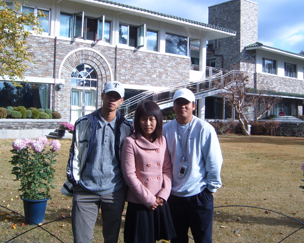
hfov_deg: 46.8
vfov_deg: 38.2
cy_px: 121
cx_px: 156
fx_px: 351
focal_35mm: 39
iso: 63
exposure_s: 1/180
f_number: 6
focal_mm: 6.2
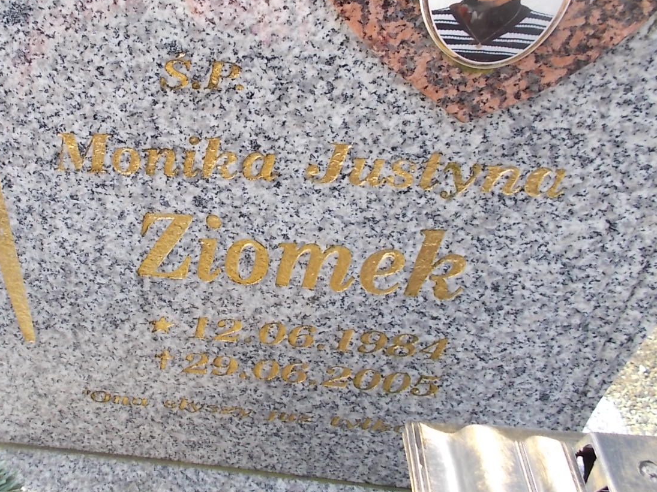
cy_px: 140
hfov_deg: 48.1
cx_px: 215
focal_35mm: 38
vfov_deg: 37.0
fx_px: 721
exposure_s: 1/160
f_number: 3.2
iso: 80
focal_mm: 4.6
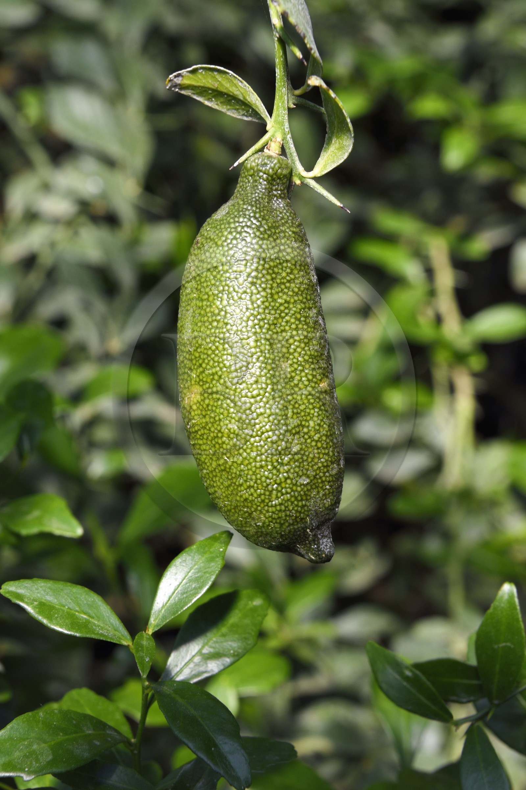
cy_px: 395
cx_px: 263
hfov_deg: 19.5
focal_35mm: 70
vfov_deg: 28.8
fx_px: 1534
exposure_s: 1/125
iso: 400
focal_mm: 70
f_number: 18
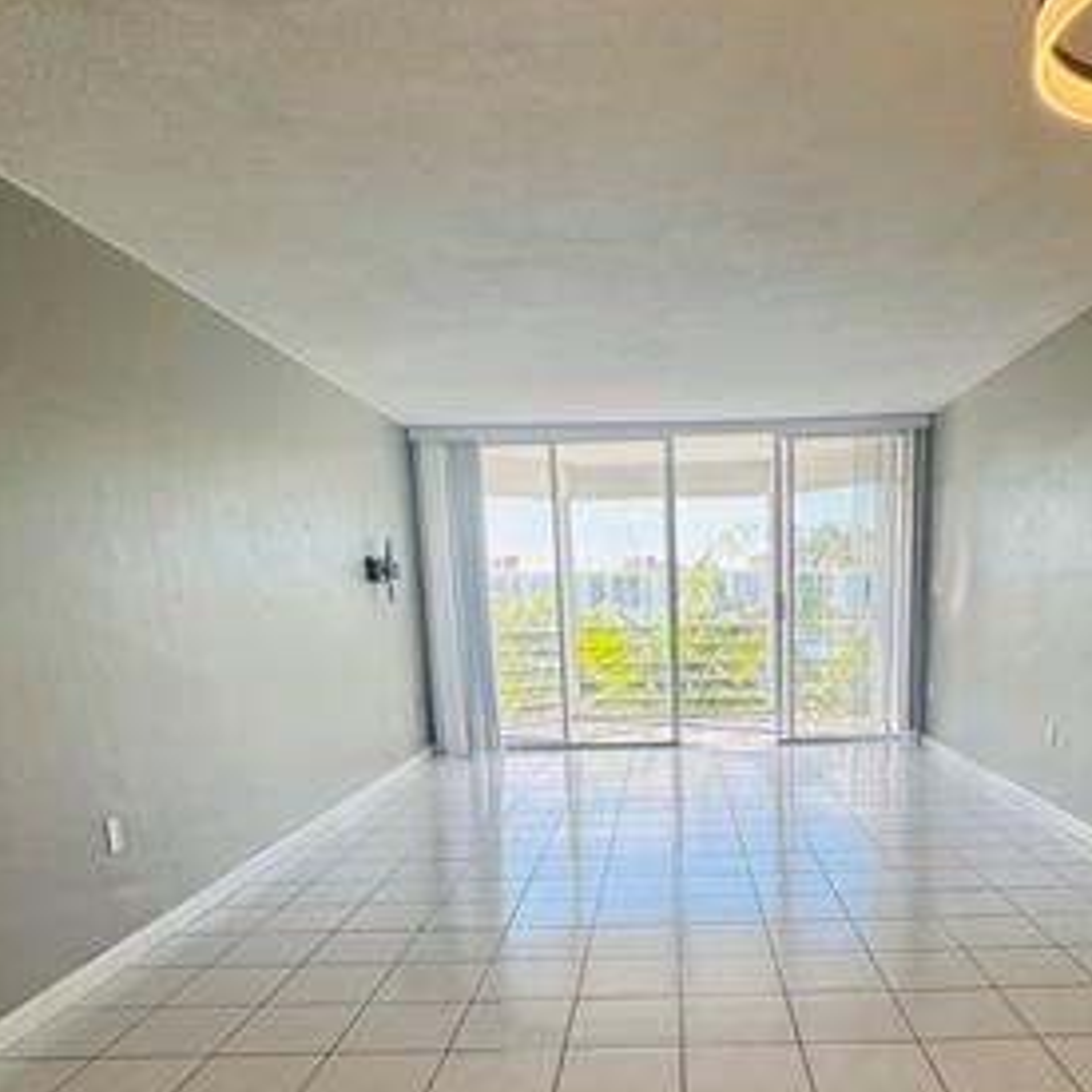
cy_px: 794
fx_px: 964
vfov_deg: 56.7
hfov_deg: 58.5
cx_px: 663
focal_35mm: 27
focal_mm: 2.22
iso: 40
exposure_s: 1/196
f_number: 2.2
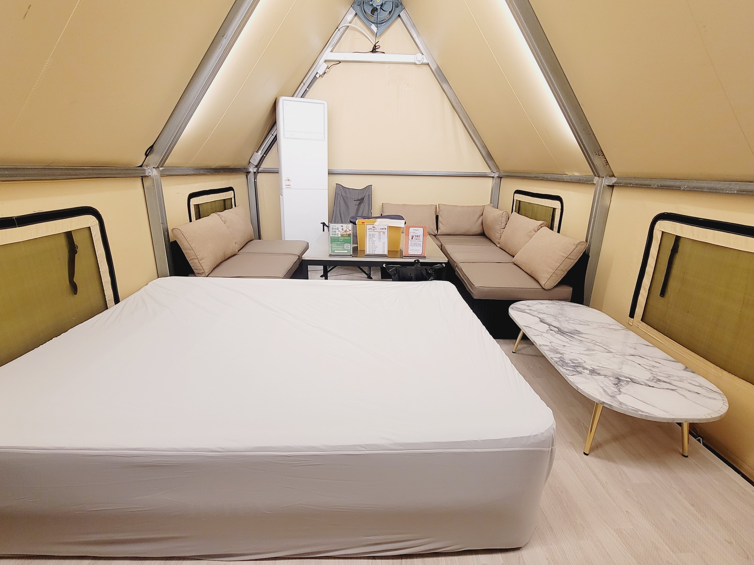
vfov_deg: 81.7
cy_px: 272
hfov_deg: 98.2
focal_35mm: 15
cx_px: 373
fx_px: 327
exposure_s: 1/60
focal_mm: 2.2
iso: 160
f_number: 2.2
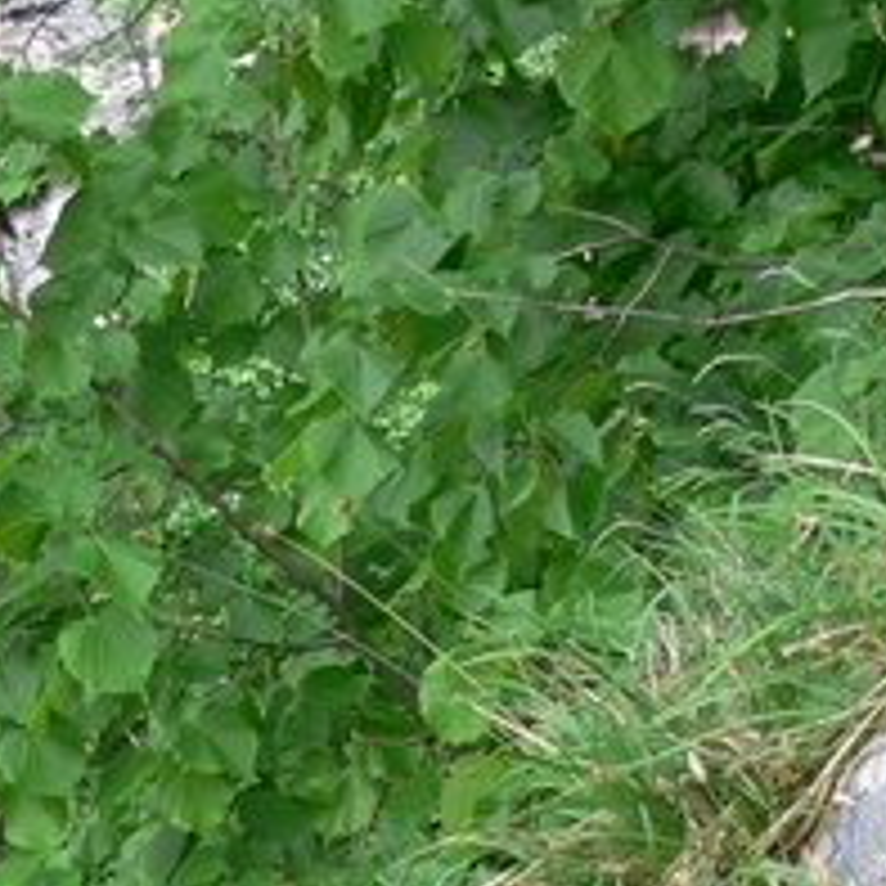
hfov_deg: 10.8
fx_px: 4575
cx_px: -243
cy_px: 1511
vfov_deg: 10.5
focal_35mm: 158
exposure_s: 1/100
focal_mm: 7.4
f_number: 4
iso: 80
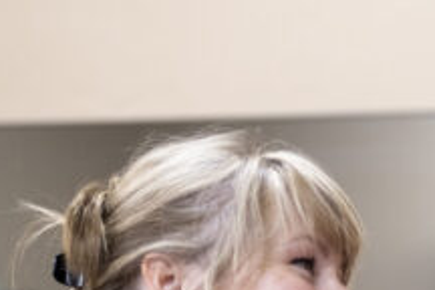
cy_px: 619
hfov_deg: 8.6
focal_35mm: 237
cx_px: 572
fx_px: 2864
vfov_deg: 5.6
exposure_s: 1/640
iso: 400
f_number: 1.4
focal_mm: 50
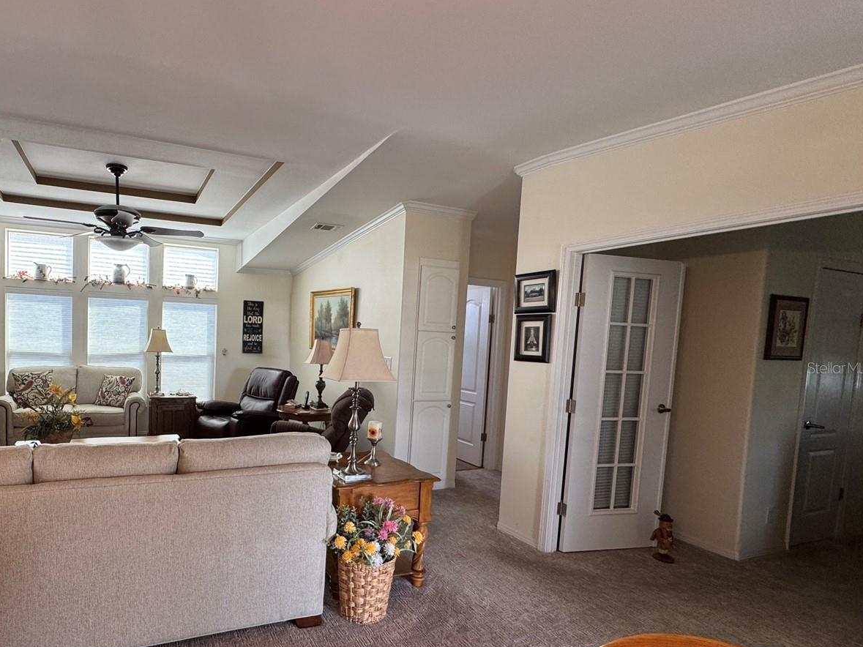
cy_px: 367
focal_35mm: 19
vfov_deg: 68.4
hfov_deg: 81.9
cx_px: 291
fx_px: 474
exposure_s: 1/120
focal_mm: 2.22
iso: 160
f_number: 2.2
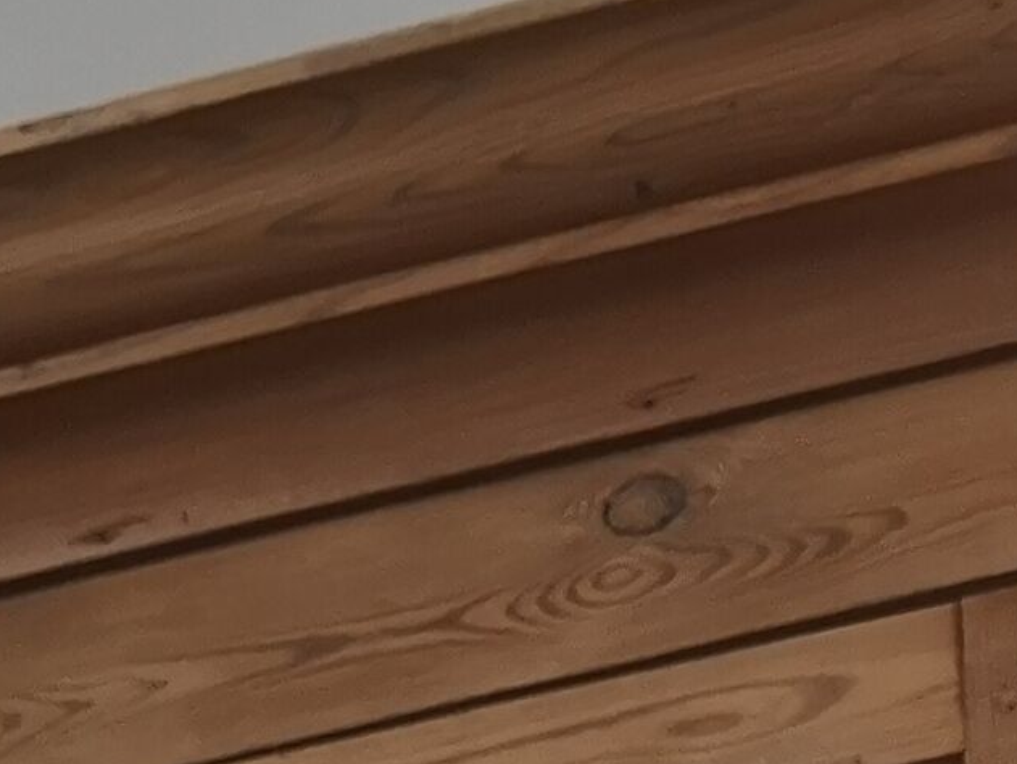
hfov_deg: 11.9
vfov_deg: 9.2
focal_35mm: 156
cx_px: 1710
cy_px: 1254
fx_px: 4586
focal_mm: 5.58
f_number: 1.8
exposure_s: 1/50
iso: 200
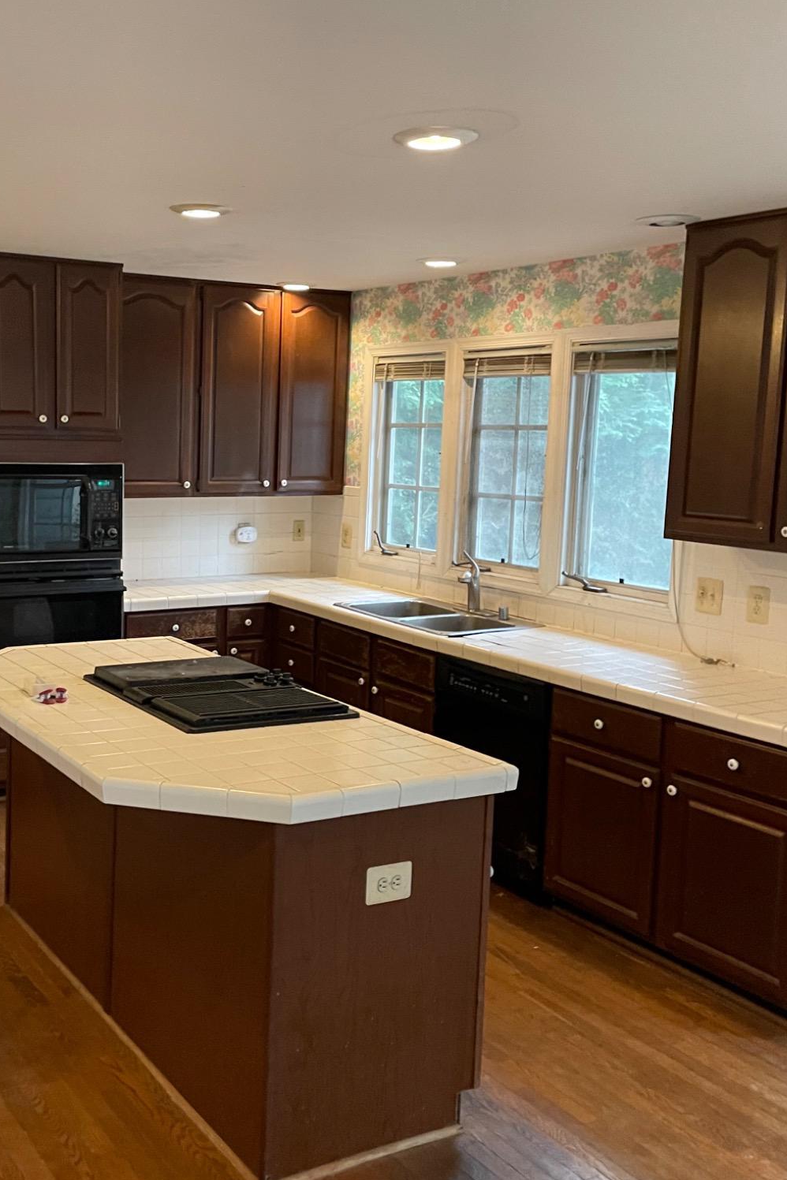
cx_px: 220
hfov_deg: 35.3
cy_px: 590
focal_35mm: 37
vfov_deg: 51.9
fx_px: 1213
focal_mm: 4.2
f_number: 1.6
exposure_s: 1/60
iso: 500
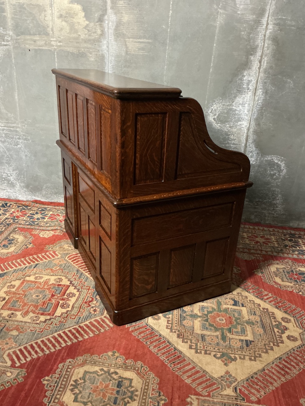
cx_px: 152
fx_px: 341
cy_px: 203
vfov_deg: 61.7
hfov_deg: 48.2
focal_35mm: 29
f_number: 1.8
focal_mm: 3
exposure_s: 1/25
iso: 320
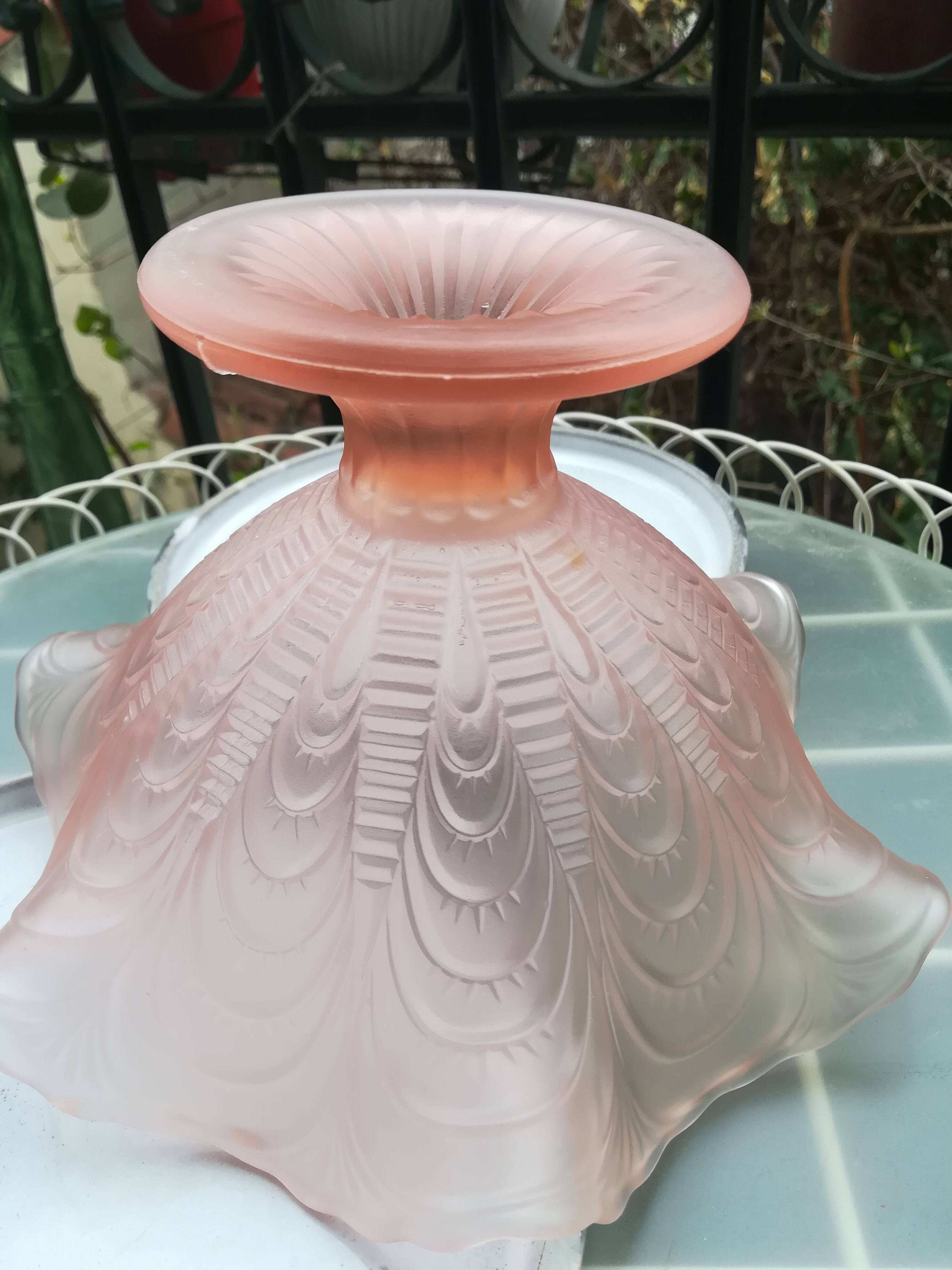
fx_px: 953
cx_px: 476
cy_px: 635
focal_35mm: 26
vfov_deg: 67.3
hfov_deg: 53.1
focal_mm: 3.83
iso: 50
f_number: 2.2
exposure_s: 1/112
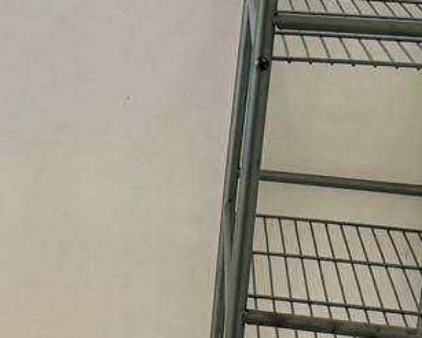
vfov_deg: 12.6
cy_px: 129
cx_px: -190
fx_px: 1525
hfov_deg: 14.8
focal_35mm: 122
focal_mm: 6.76
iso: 200
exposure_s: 1/234
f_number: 1.78
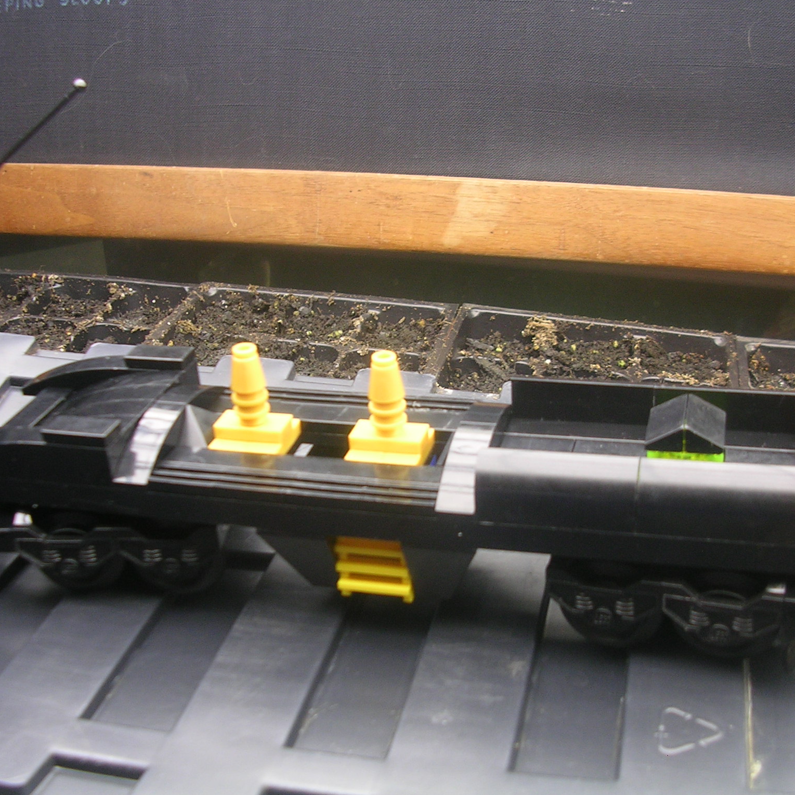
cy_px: 399
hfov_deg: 37.5
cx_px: 422
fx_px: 1169
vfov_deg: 37.6
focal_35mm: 45
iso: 50
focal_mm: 5.8
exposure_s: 1/50.5
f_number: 2.8
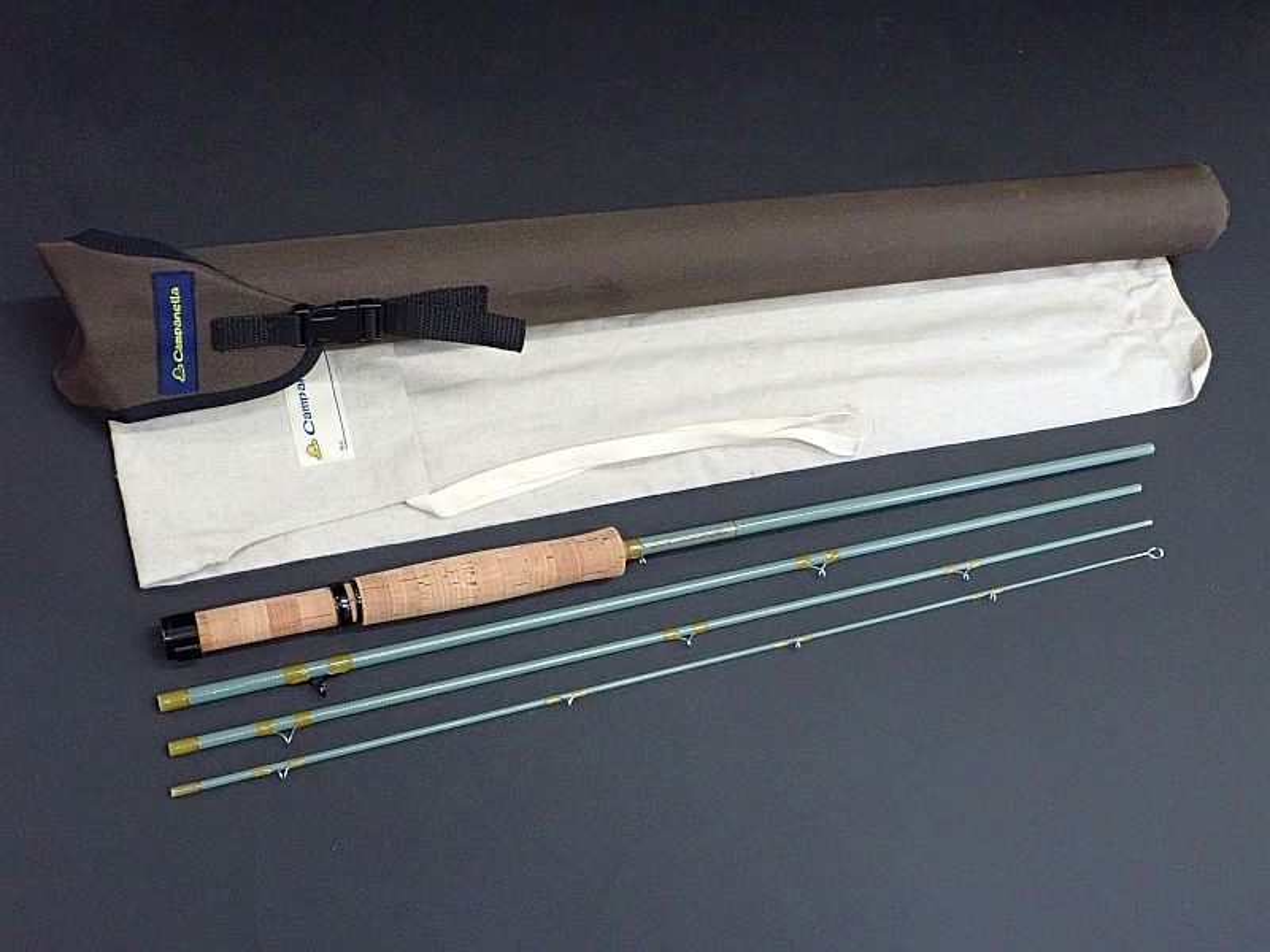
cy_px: 476
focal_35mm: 32
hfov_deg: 56.8
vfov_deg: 44.2
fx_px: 1174
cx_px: 635
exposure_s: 1/50
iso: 800
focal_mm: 5.87
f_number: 3.2
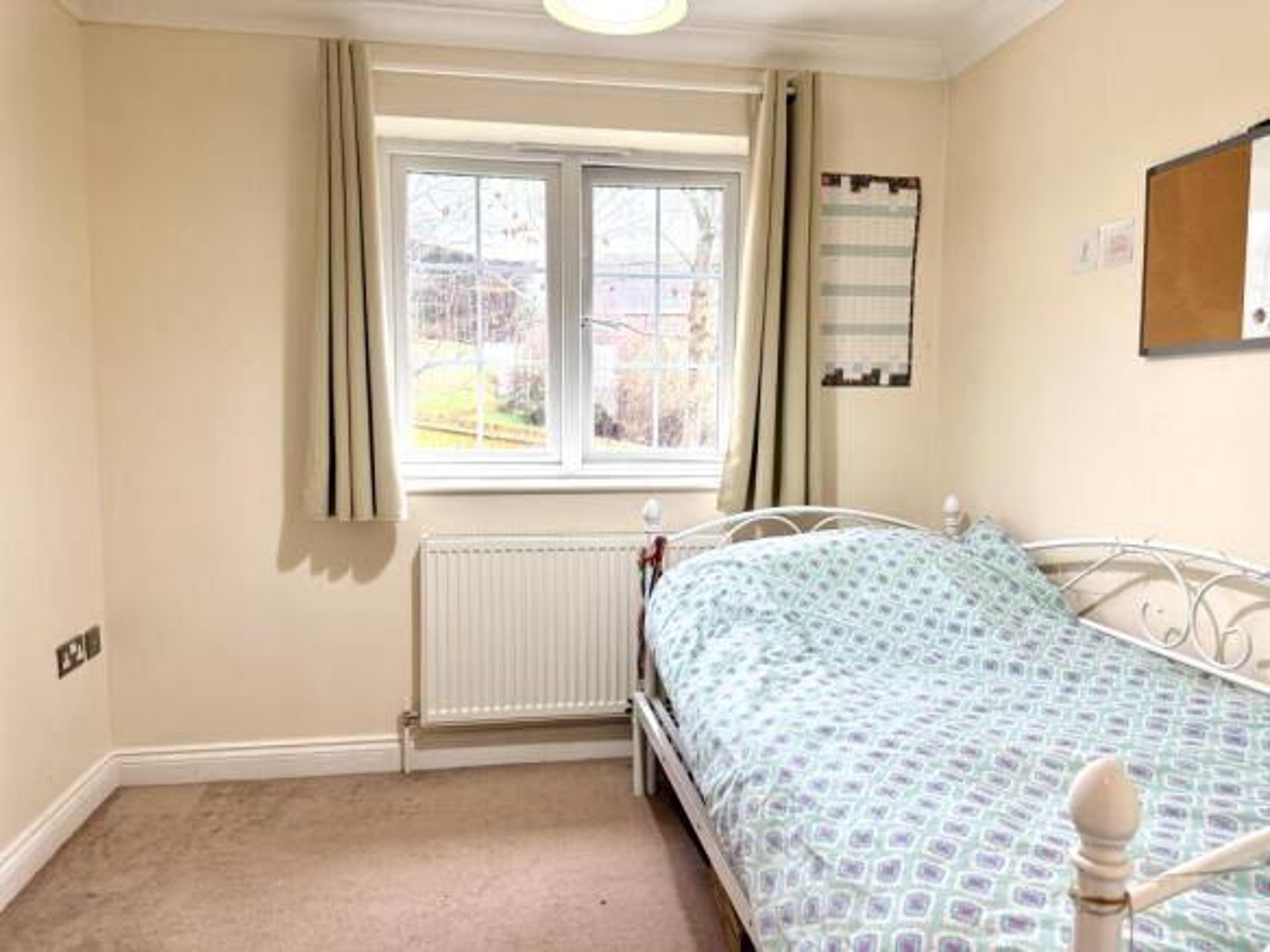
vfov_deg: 56.8
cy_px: 476
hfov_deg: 71.6
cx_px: 635
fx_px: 880
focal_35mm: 24
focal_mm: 6.76
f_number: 1.78
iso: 125
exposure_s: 1/100
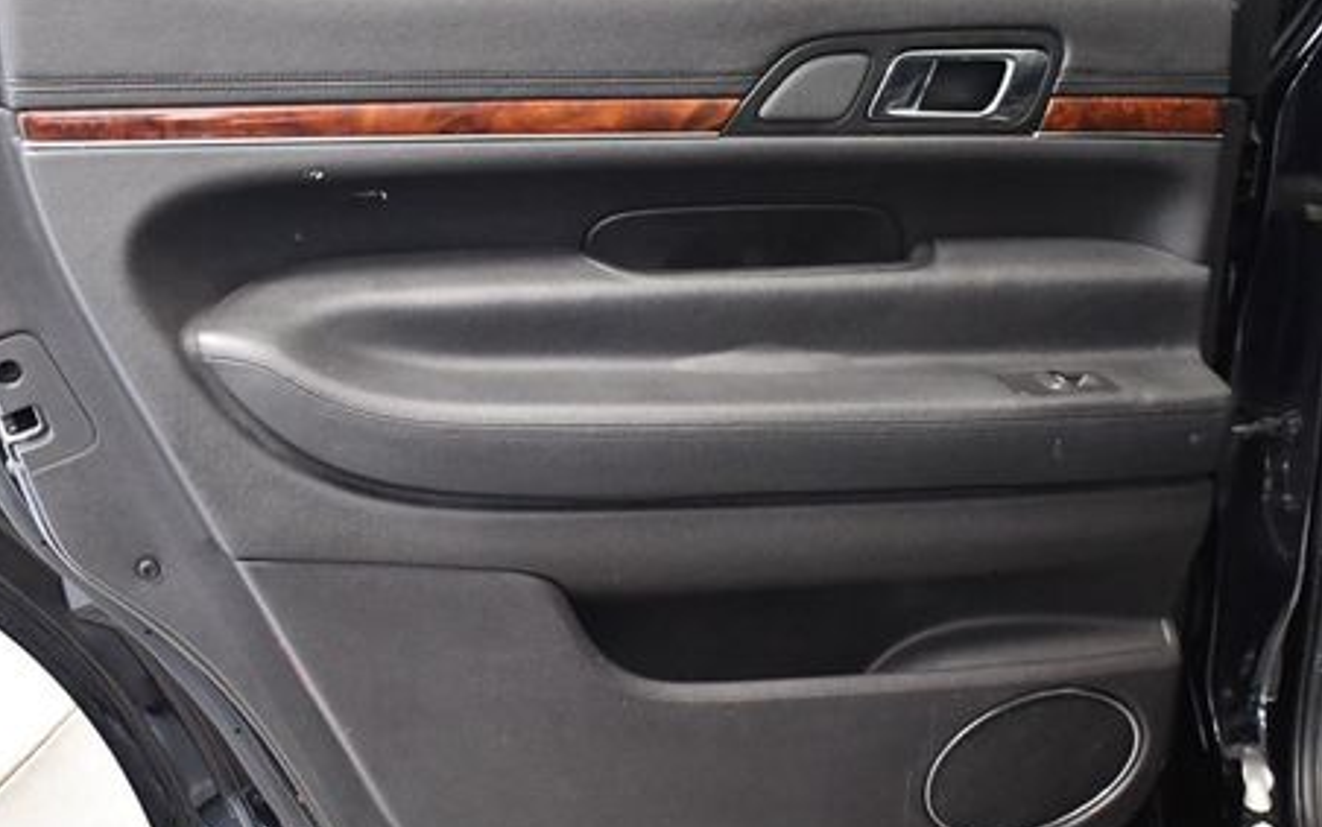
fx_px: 1874
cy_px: 462
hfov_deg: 38.8
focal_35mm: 52
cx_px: 576
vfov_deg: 24.9
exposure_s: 1/60
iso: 4000
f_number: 3.5
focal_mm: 18
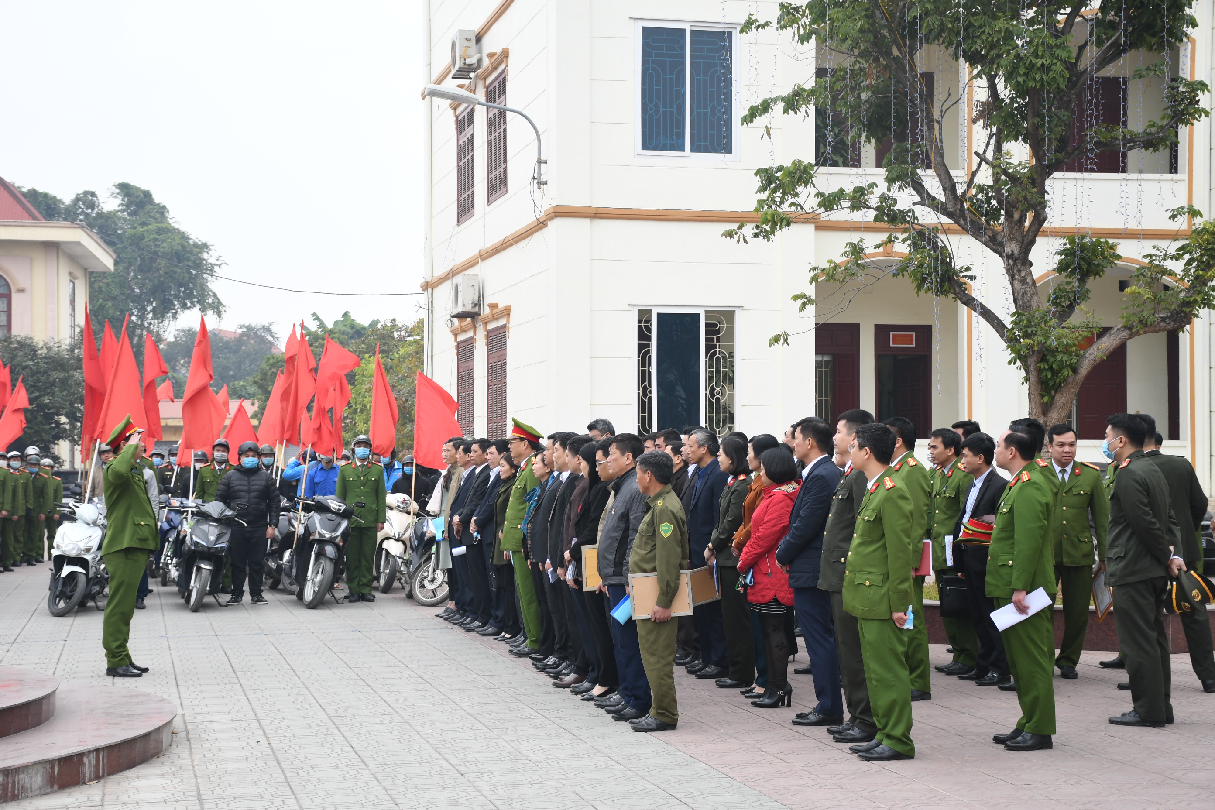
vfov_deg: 21.6
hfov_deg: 31.9
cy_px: 405
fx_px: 2126
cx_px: 608
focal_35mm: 63
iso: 250
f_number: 5
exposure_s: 1/200
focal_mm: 42
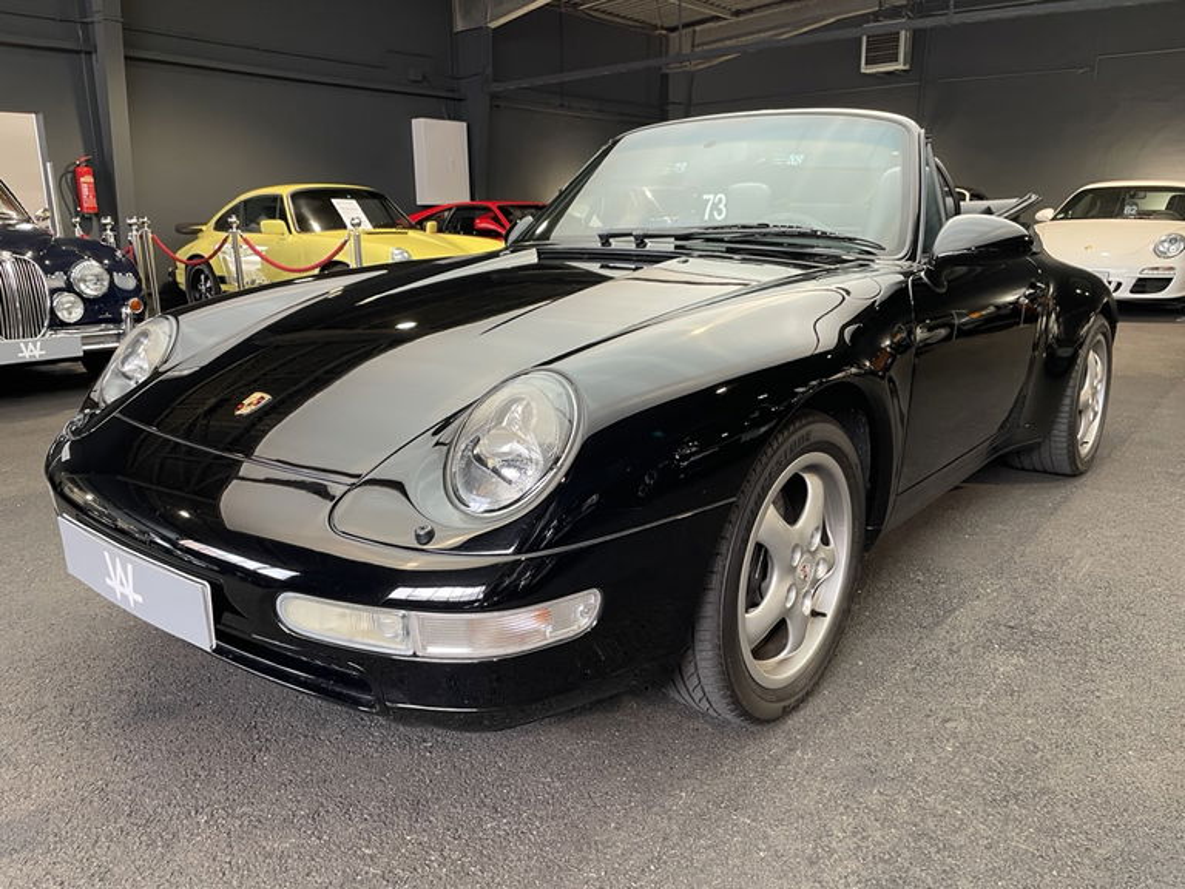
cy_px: 444
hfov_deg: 67.3
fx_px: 890
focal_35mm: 26
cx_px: 592
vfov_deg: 53.1
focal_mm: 4.2
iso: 100
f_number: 1.6
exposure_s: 1/50
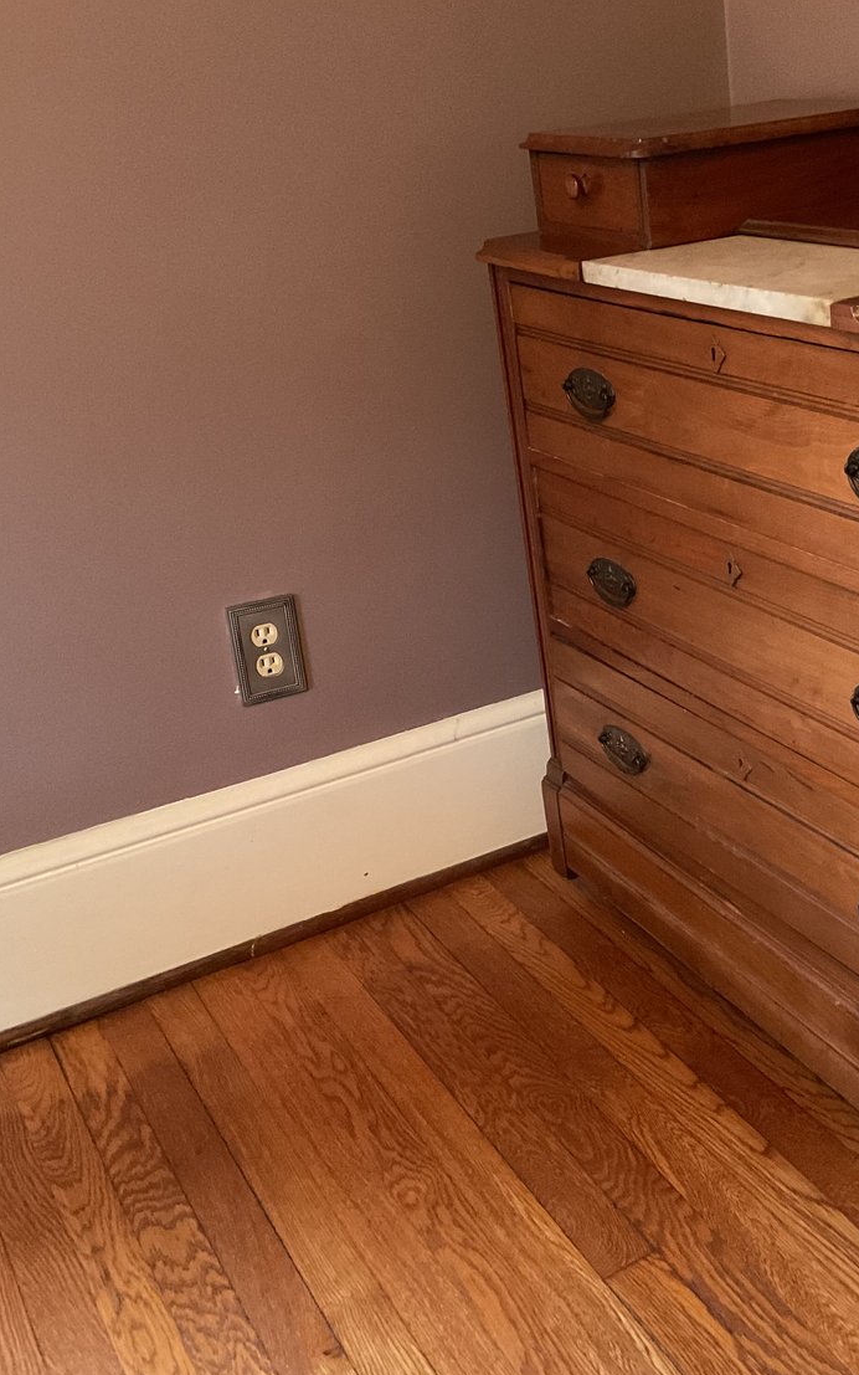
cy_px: 673
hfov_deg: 29.9
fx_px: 1573
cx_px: 677
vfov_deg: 47.2
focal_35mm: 42
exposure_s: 1/30
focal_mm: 3
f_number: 1.8
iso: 500
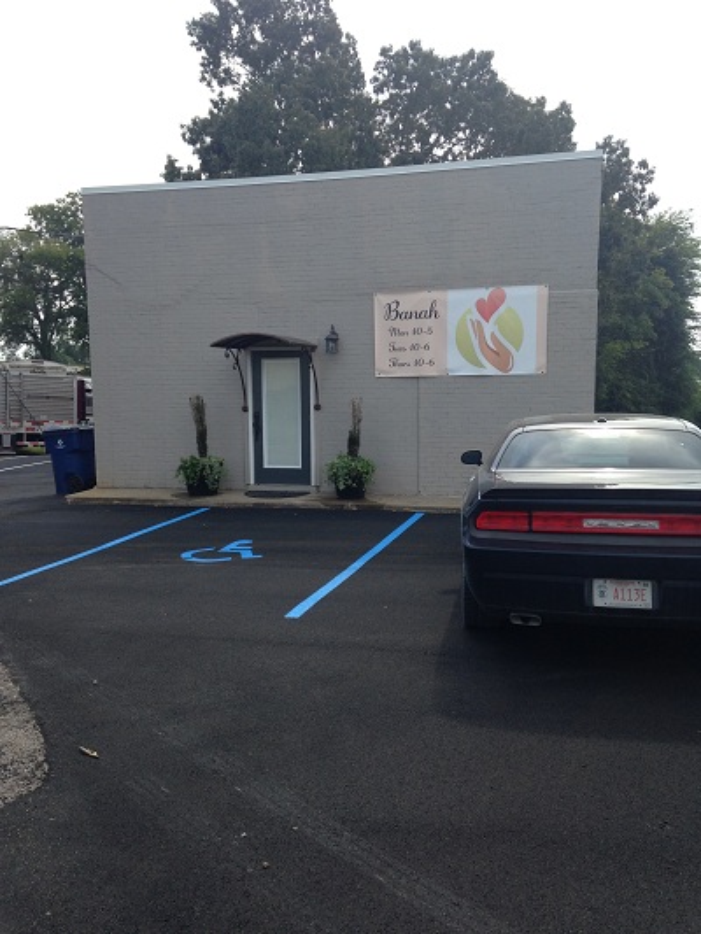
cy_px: 467
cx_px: 350
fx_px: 891
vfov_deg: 55.3
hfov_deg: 43.0
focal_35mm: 33
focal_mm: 4.12
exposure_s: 1/797
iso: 50
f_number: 2.4
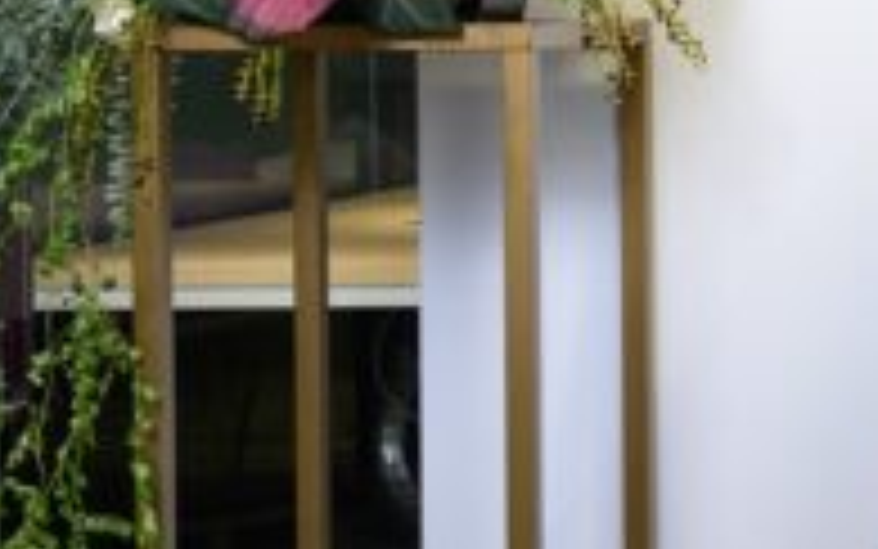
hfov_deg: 15.7
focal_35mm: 115
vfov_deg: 11.3
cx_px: 1558
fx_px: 2748
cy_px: 32
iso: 800
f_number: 6.3
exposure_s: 1/200
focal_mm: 31.5
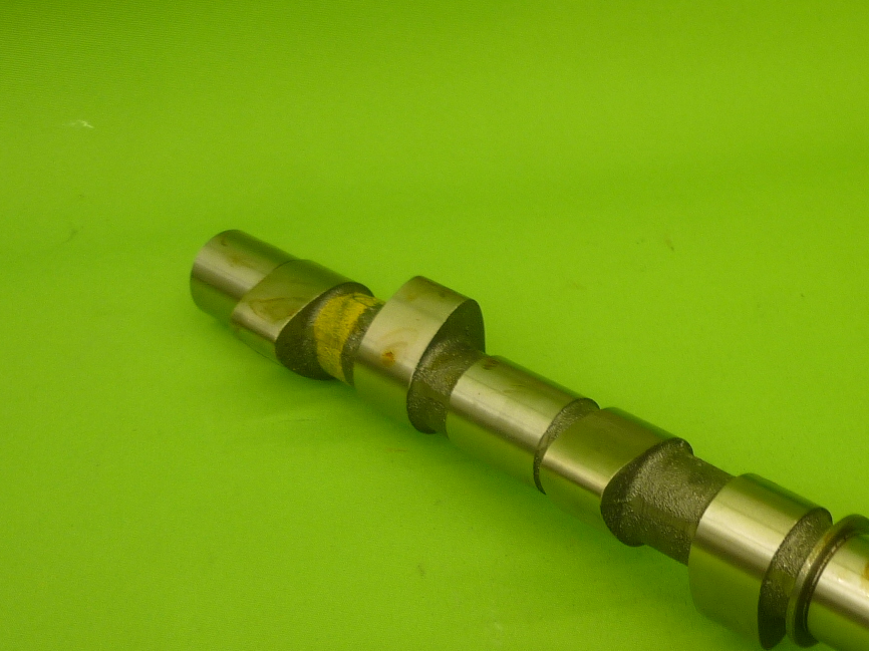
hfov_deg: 31.5
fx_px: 1531
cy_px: 566
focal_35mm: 61
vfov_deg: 23.5
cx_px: 561
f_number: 2.8
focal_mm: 5.5
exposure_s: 1/30
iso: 125
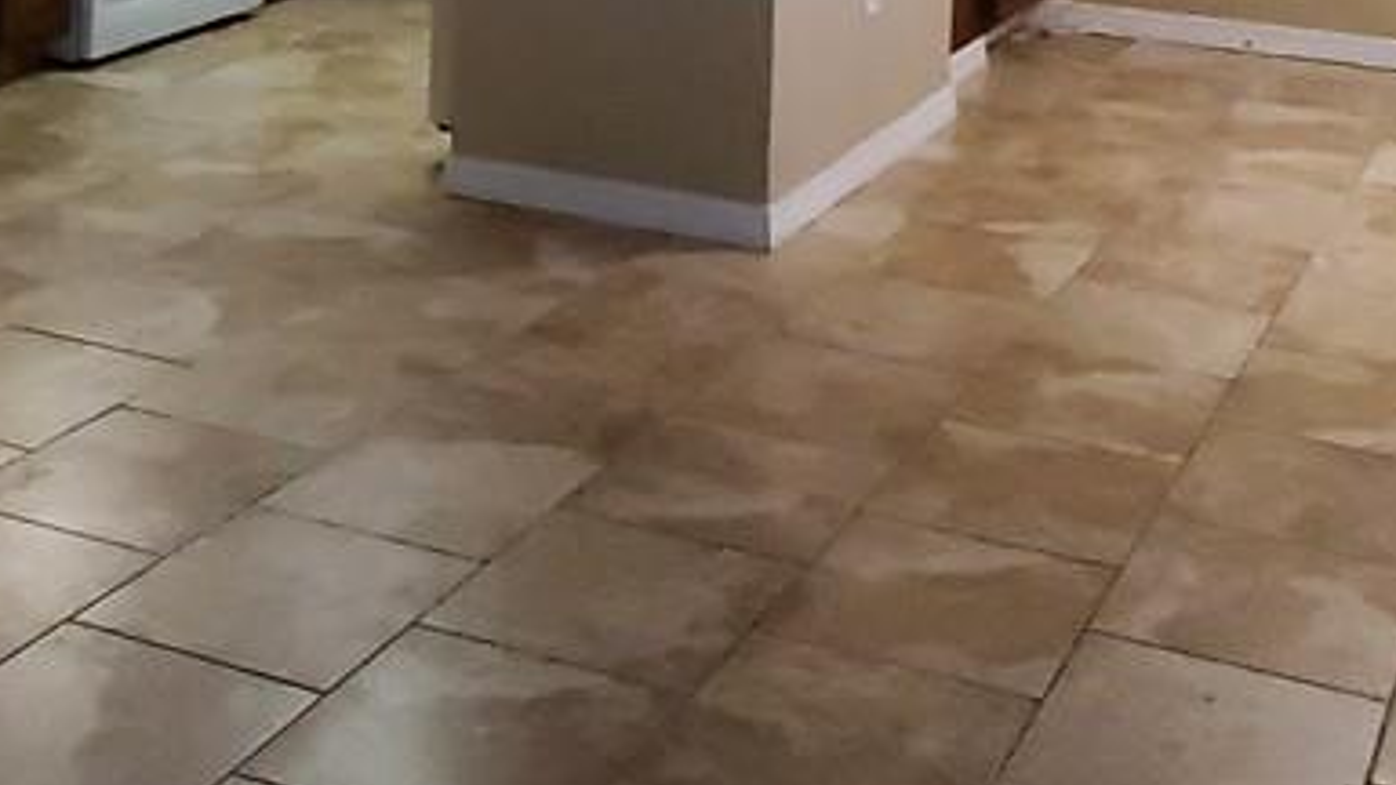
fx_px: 2184
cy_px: -465
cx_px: 723
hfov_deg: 35.4
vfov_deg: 17.8
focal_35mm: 59
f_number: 2.2
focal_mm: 1.8
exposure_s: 1/59
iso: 500
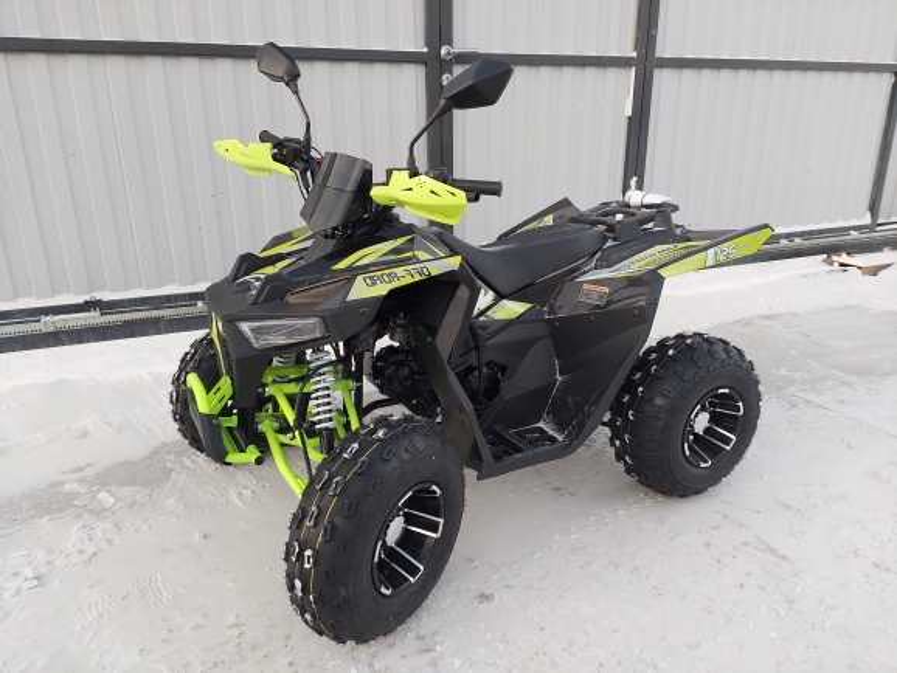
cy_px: 336
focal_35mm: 24
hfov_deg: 71.6
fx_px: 622
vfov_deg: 56.9
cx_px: 448
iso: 160
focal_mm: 5.23
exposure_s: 1/50
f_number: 1.8
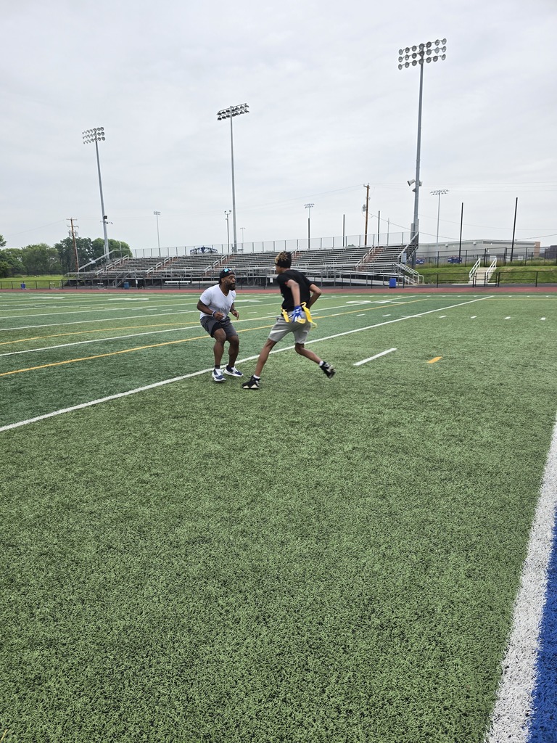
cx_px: 278
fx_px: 493
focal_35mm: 23
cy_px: 372
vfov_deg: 73.9
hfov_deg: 58.9
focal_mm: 6.3
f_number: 1.7
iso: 12
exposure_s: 1/223
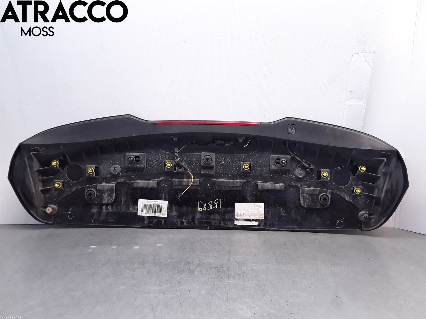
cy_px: 160
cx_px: 213
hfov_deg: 63.4
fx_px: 345
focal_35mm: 28
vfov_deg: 49.7
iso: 100
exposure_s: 1/121
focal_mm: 2.91
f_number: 1.9
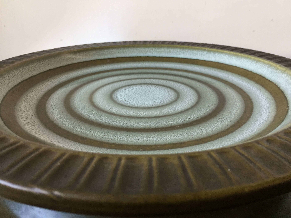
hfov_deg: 61.7
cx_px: 146
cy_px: 109
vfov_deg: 48.2
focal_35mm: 29
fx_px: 244
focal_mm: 4.15
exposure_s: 1/33
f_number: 2.2
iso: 125
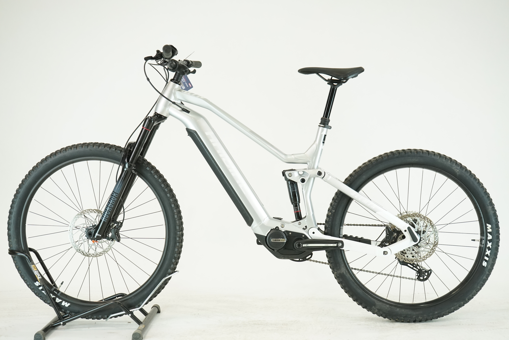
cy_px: 170
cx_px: 254
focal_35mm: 51
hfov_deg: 38.9
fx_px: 721
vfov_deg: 26.5
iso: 1600
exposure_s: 1/200
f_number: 5.6
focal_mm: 51
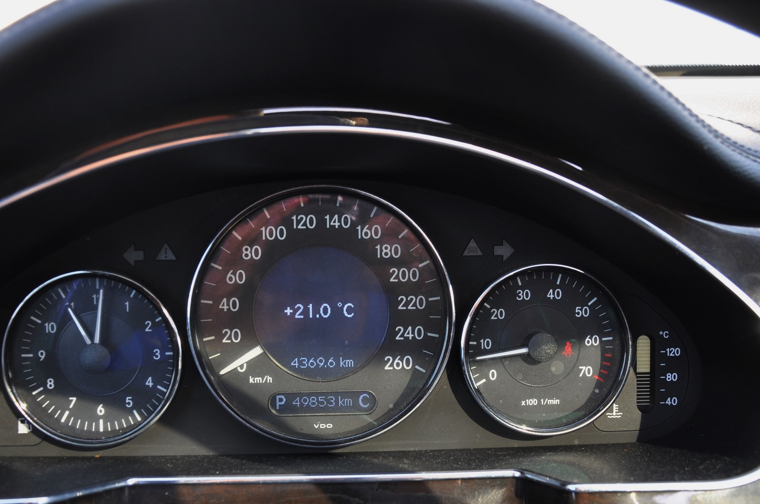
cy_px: 300
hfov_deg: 42.3
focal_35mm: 47
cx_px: 369
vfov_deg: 28.7
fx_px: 983
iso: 250
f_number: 7.1
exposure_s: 1/50
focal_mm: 25
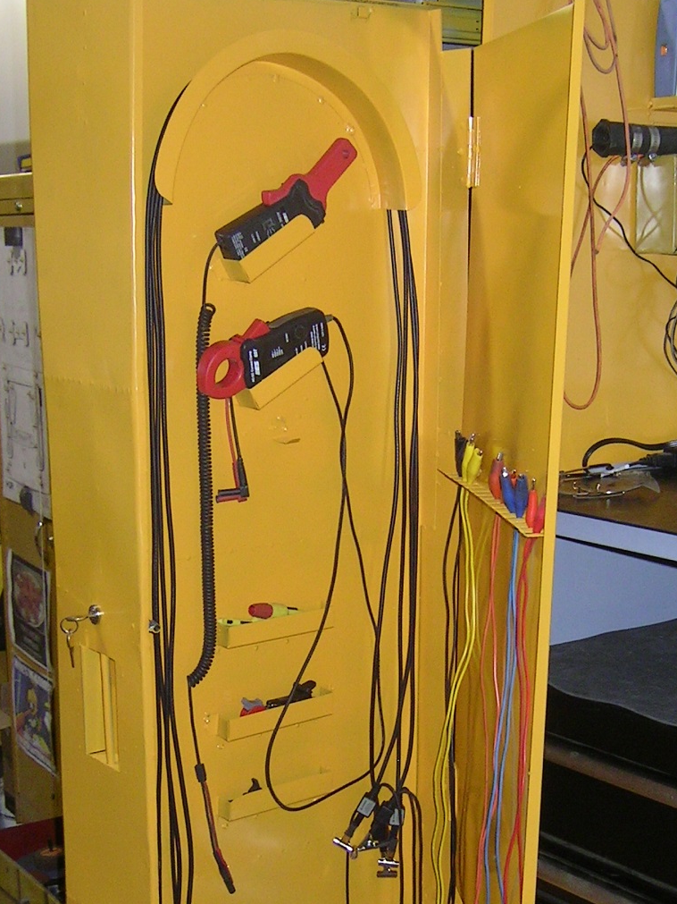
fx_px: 1487
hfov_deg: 25.5
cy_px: 604
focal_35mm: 57
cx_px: 440
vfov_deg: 33.5
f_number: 2.8
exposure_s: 1/30
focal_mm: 5.6
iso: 100
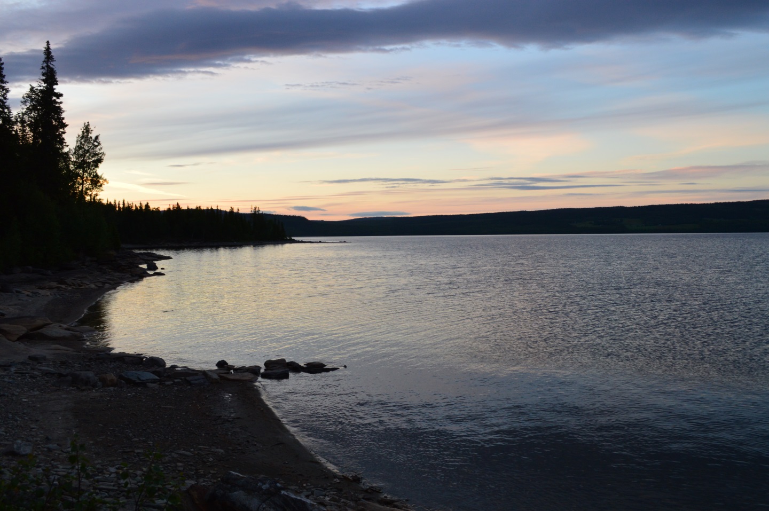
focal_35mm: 33
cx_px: 384
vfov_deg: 39.9
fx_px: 704
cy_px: 256
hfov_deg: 57.3
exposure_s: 1/60
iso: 640
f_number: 8
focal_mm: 22
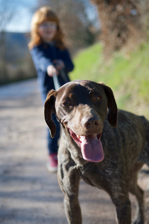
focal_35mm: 68
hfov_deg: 20.1
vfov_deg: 29.9
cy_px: 112
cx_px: 74
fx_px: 420
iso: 100
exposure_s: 1/1000
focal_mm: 45
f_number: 2.8
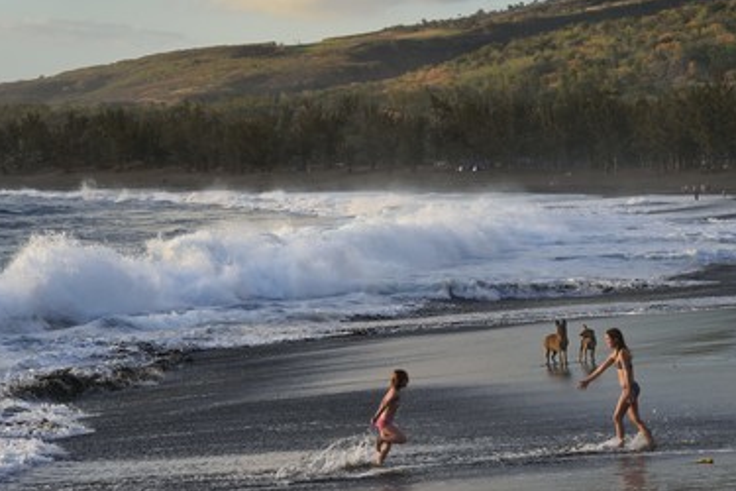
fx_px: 2658
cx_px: 371
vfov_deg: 10.5
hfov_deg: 15.8
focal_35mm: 130
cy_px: 240
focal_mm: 116
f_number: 11
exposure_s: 1/250
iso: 400
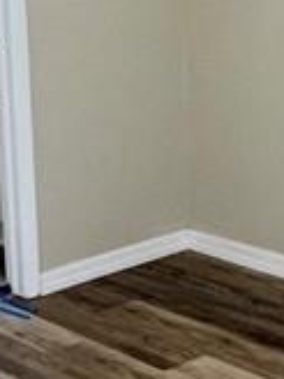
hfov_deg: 15.5
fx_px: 1039
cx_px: 90
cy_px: 164
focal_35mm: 95
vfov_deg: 20.6
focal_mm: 1.57
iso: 200
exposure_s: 1/120
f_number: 1.8
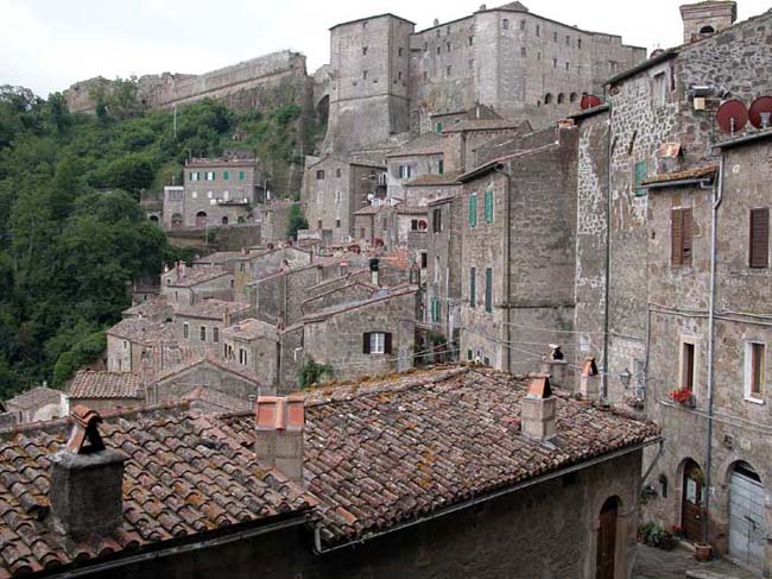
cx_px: 386
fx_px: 780
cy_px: 290
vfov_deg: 40.7
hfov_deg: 52.6
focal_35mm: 35
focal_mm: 9.2
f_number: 5
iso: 100
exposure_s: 1/144
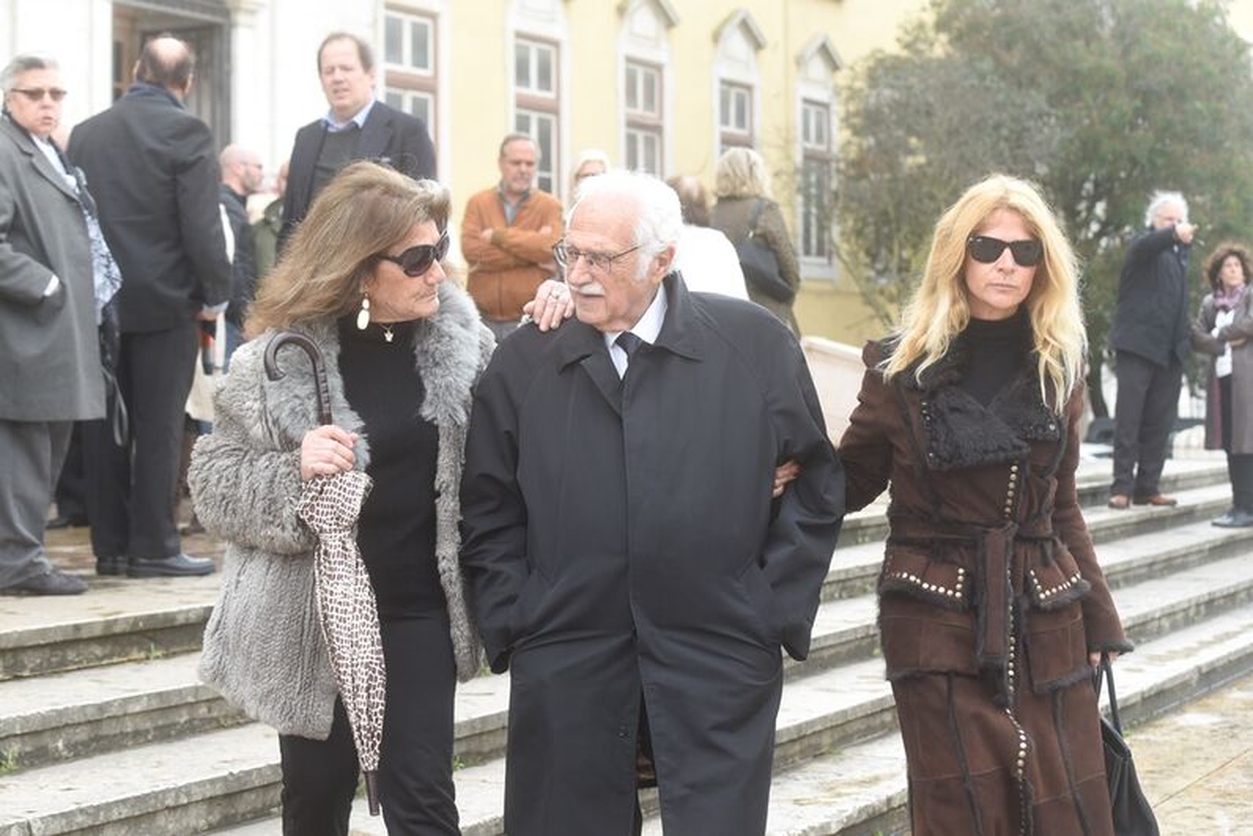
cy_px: 418
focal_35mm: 78
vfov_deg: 17.5
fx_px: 2715
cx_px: 626
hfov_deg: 26.0
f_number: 5.6
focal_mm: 78
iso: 800
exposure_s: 1/640
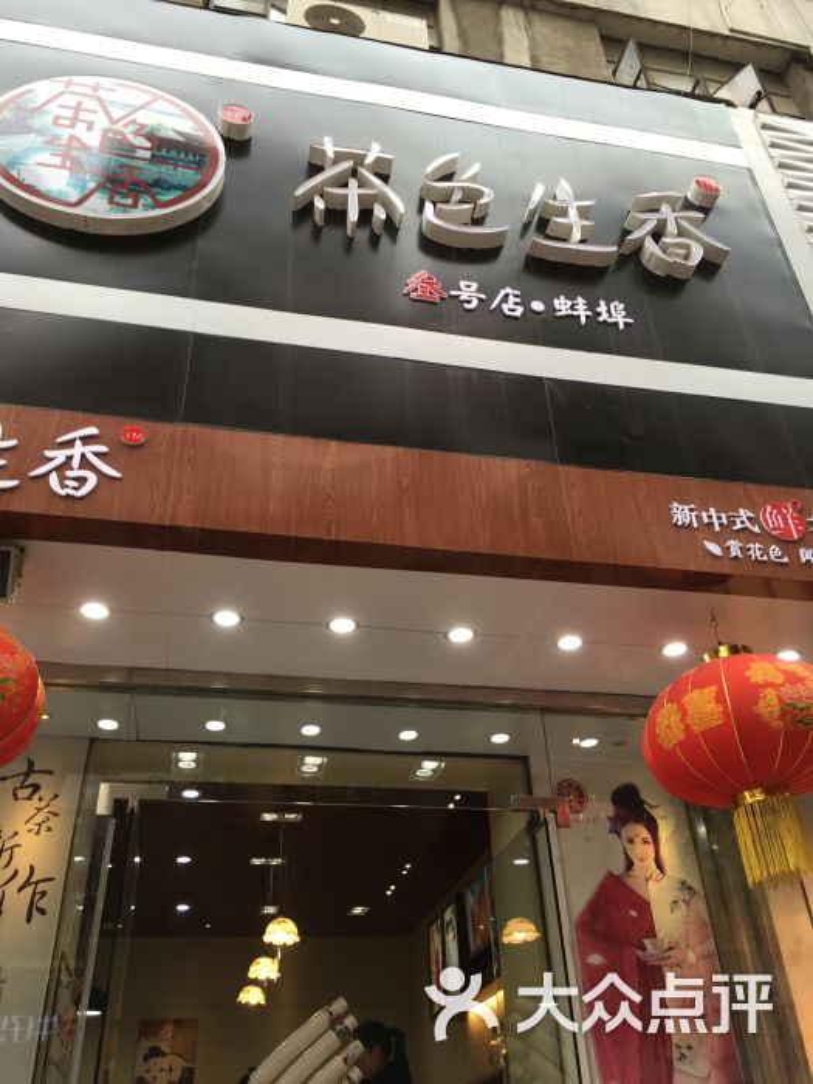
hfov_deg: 48.2
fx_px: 908
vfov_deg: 61.7
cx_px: 406
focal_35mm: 29
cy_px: 542
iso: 32
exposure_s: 1/50
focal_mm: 4.15
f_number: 2.2
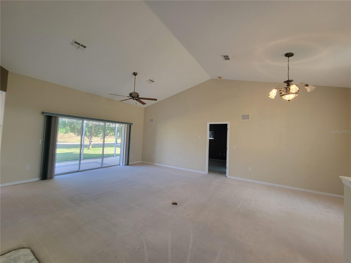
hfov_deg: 106.2
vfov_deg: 89.9
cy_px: 132
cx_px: 176
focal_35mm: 13
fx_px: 132
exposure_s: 1/60
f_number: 2.2
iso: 125
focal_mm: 2.2
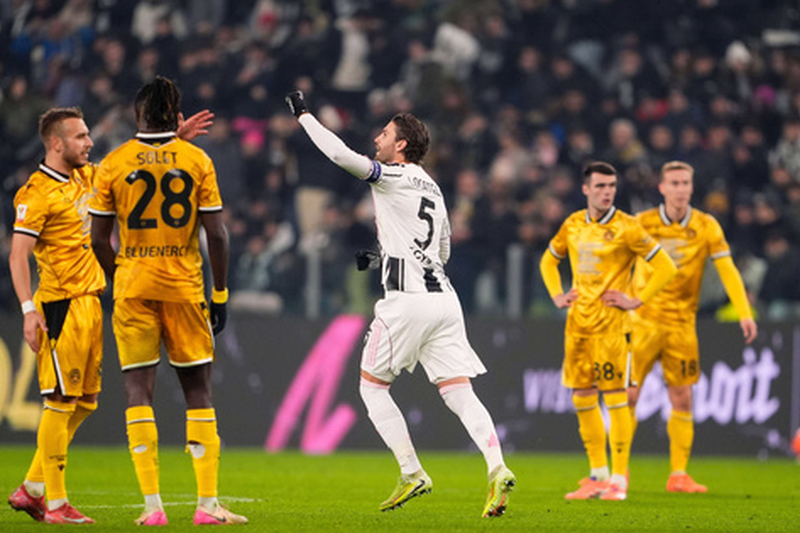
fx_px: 9618
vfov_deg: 3.2
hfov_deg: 4.8
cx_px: 419
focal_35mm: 433
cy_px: 265
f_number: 2.8
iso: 2000
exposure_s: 1/2000
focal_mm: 400
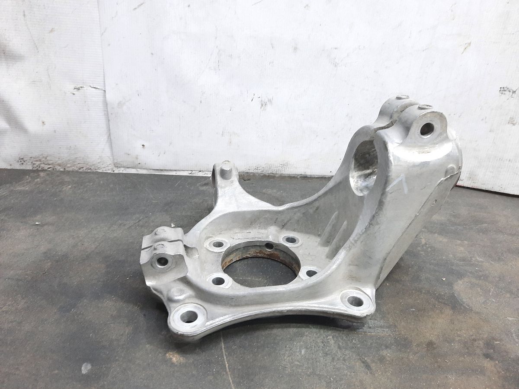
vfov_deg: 54.9
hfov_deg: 69.4
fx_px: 375
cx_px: 260
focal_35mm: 25
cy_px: 194
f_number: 2
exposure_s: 1/50
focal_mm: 4.6
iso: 400
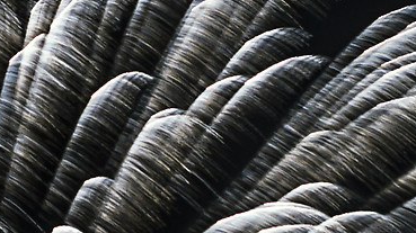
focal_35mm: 184
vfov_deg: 6.4
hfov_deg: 11.5
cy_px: 483
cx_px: -83
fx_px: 2028
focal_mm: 18
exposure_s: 1.6
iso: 100
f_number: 11
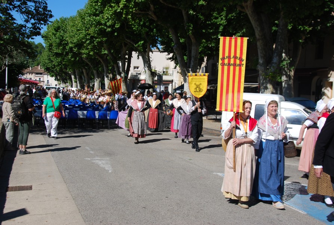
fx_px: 432
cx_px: 167
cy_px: 112
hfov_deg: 42.2
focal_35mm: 46
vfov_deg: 29.1
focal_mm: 31
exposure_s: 1/320
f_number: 9
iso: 100
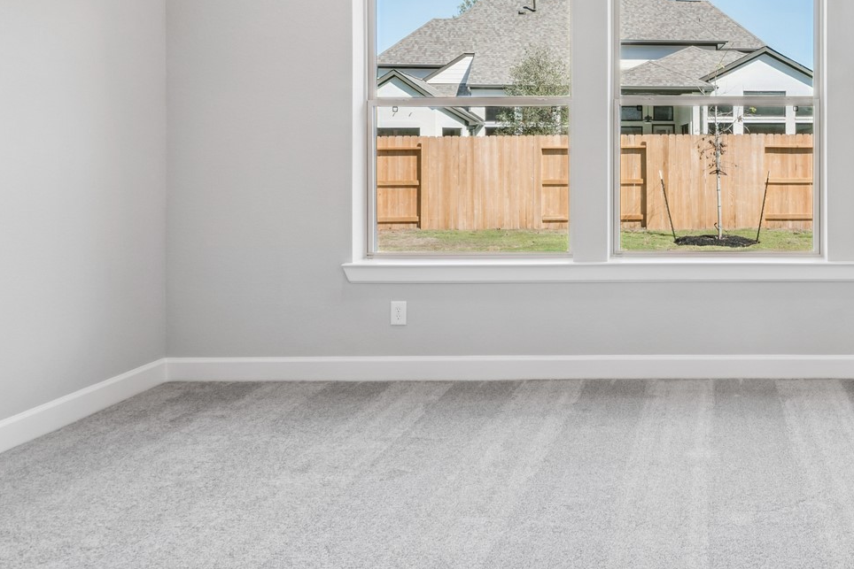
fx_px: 807
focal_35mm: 34
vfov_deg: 38.0
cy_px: 145
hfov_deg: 51.8
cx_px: 700
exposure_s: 1/25
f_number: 9
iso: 100
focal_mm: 16
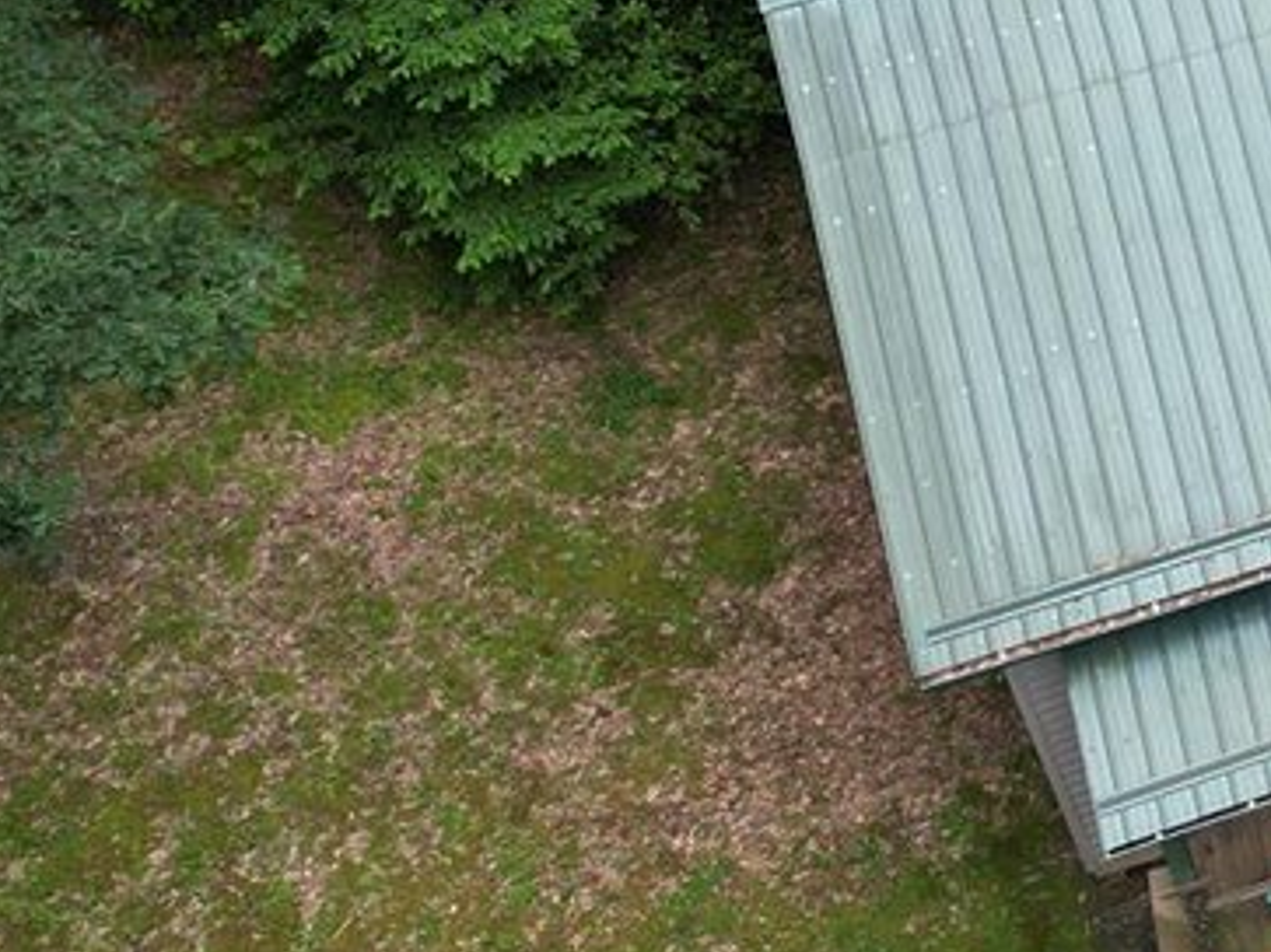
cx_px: 2344
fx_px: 3670
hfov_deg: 16.3
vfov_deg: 14.0
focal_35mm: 100
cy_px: -383
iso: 100
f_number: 1.7
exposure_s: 1/350
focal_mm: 6.72
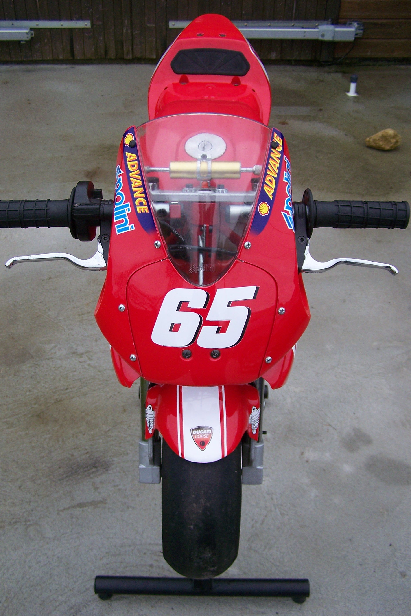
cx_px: 193
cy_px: 305
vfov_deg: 48.5
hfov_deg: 33.4
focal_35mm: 40
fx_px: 685
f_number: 2.8
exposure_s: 1/320
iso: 80
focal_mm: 6.3
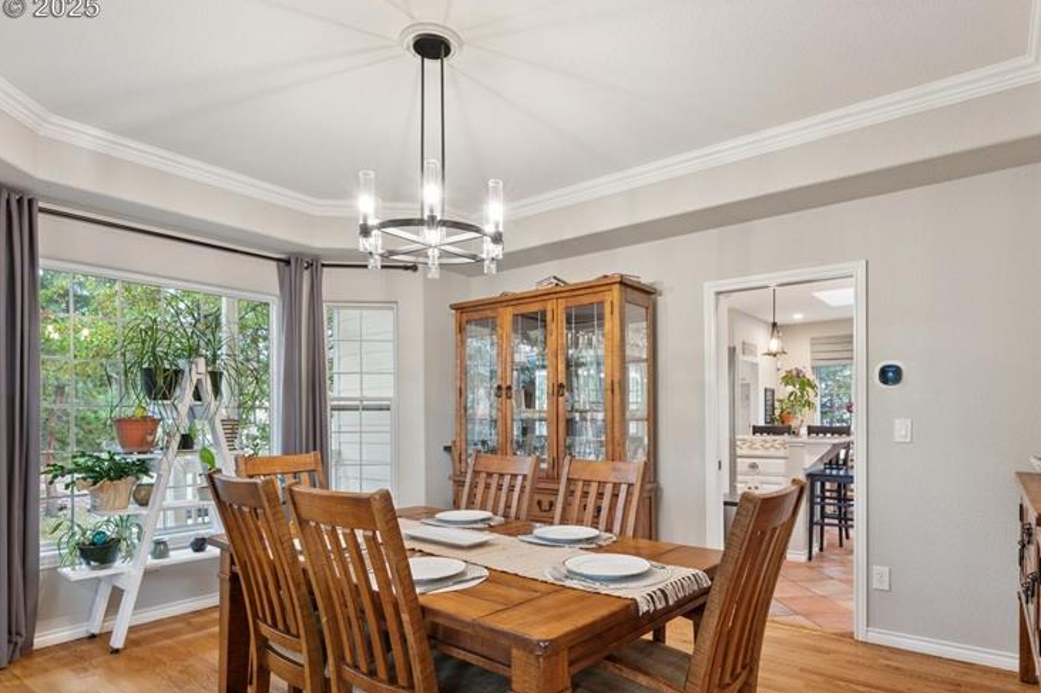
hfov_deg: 81.1
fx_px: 607
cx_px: 550
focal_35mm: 21
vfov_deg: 58.9
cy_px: 424
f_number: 11
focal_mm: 15
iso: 800
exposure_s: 1/2.5
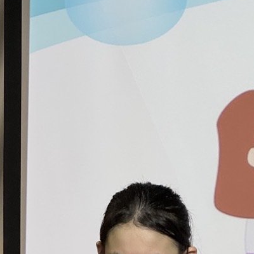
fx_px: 1810
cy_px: 255
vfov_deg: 8.0
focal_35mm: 218
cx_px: 121
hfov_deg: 8.0
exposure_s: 1/120
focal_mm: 9
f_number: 2.8
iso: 160
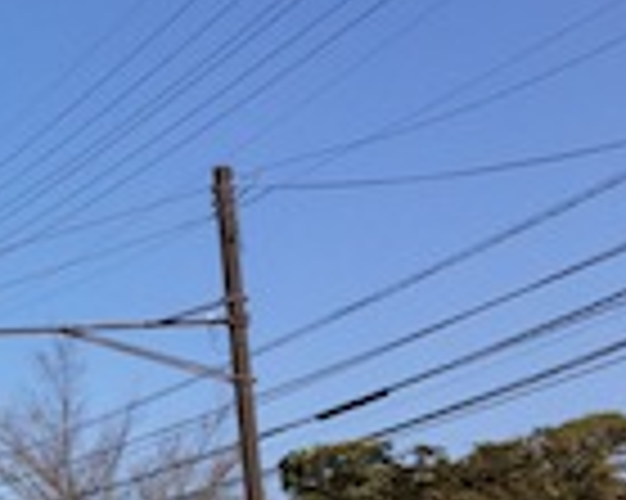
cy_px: 462
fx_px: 1925
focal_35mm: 104
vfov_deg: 14.6
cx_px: -378
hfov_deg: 16.4
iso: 32
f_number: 2.2
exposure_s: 1/3049
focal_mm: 4.15
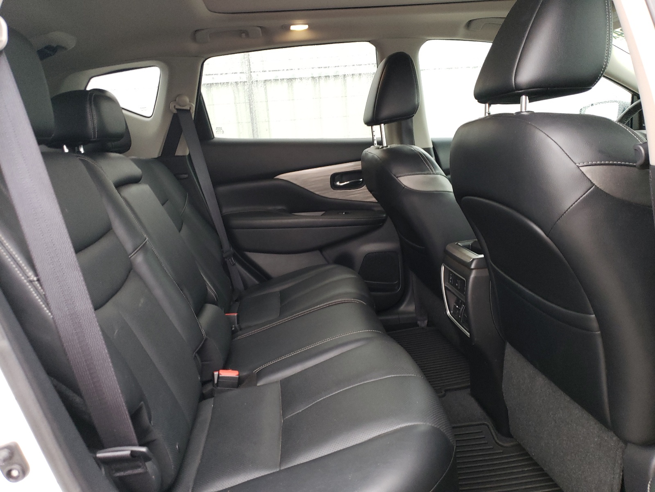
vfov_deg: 53.1
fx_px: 492
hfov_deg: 67.3
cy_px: 246
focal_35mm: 26
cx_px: 328
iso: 146
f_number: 1.5
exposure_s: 1/50
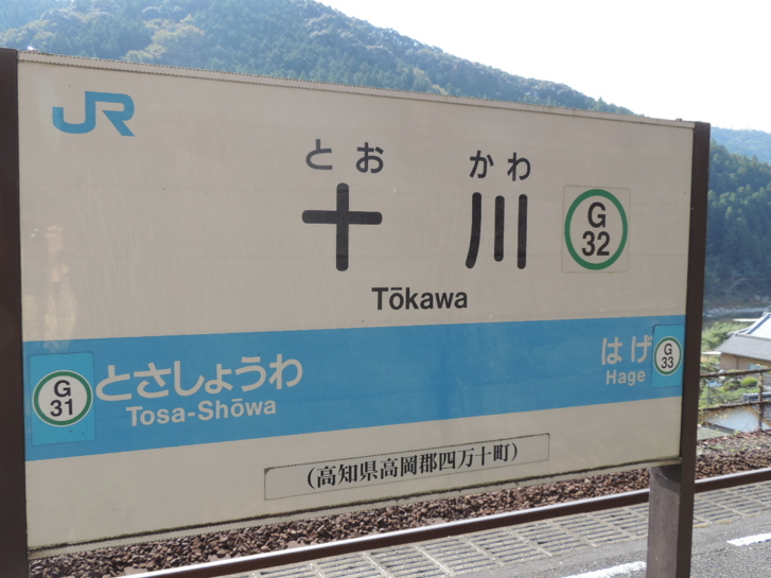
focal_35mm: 33
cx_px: 353
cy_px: 290
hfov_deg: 55.3
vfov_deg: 42.9
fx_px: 735
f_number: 3.1
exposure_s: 1/250
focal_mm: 5.3
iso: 80
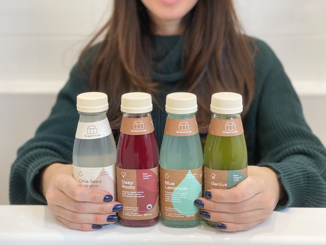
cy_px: 122
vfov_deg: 28.0
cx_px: 163
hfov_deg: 36.8
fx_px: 490
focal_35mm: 52
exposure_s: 1/120
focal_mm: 6
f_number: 2
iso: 200
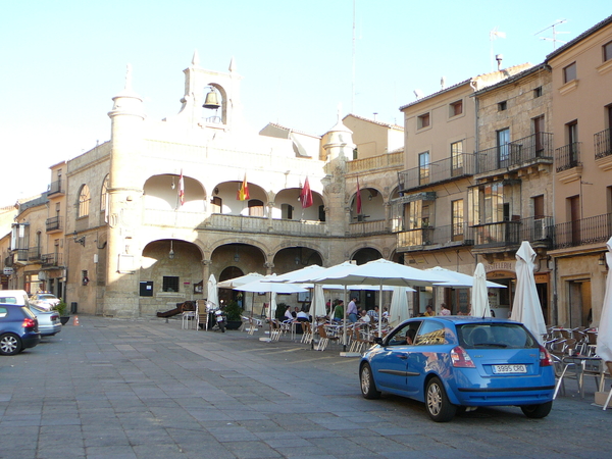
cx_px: 306
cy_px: 230
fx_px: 831
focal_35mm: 47
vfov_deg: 30.9
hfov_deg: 40.4
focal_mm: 7
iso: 80
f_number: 3.3
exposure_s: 1/200
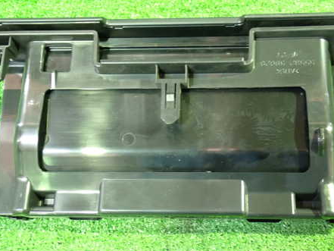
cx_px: 188
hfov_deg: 38.8
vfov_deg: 29.7
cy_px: 122
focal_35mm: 49
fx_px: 473
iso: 800
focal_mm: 6.37
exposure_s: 1/10
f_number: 2.5
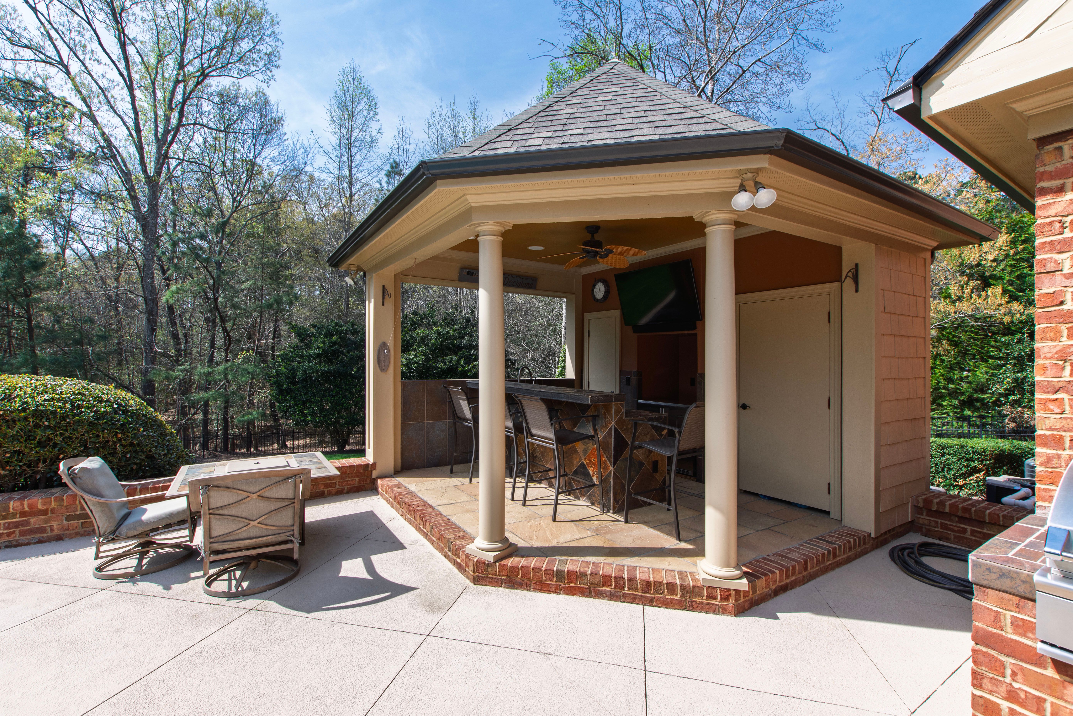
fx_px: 447
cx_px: 536
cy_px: 358
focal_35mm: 15
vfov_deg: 77.3
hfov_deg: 100.4
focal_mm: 10
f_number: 8
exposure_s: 1/160
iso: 100
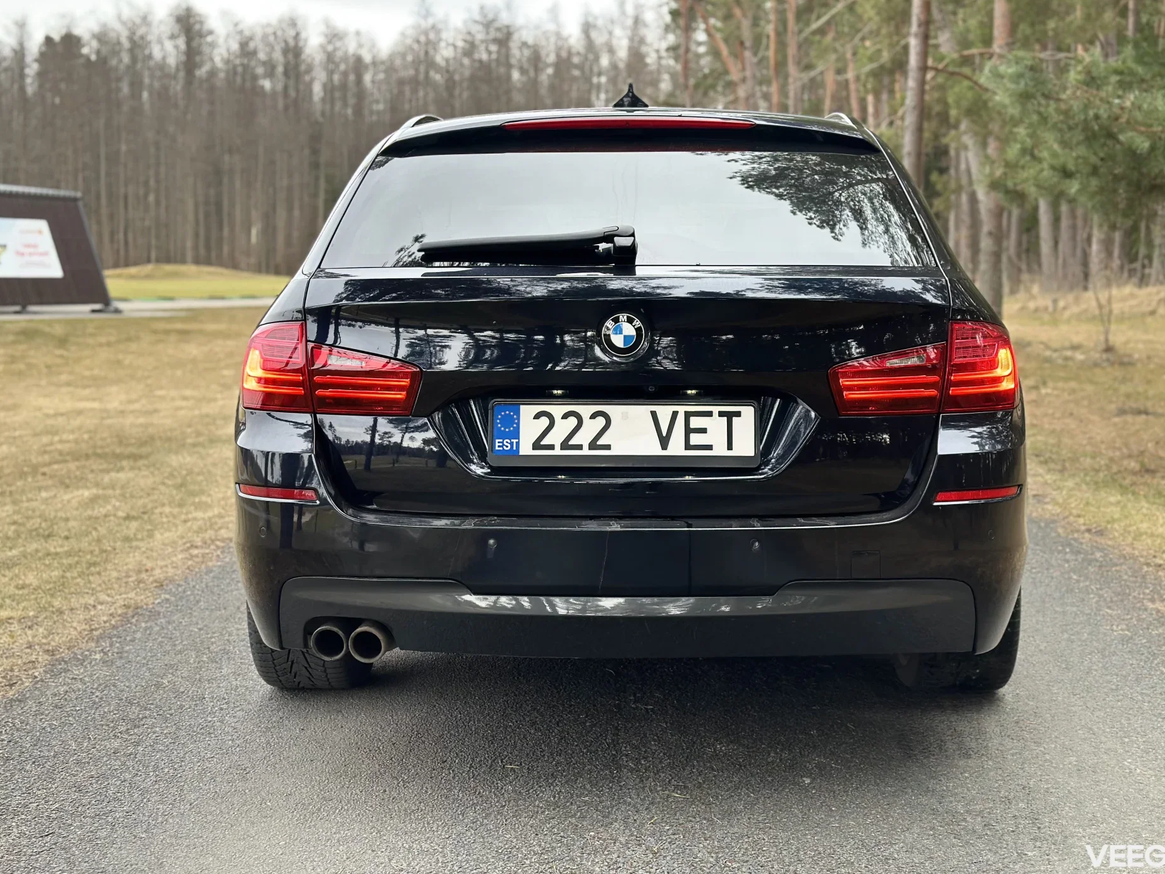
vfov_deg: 29.1
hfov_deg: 38.2
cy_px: 419
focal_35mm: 50
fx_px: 1683
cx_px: 594
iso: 80
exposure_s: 1/121
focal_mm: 6.86
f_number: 1.78
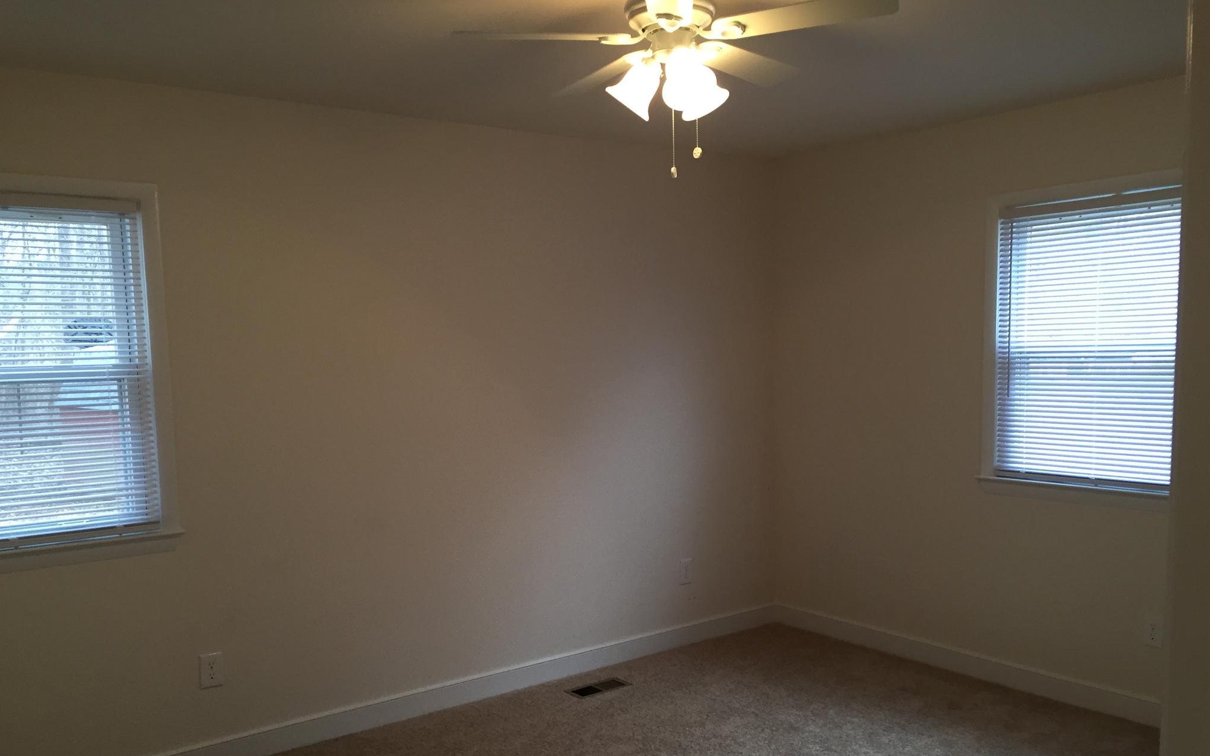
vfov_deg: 40.4
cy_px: 448
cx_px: 609
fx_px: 1022
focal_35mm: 31
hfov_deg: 61.2
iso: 50
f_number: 2.2
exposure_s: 1/30
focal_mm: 4.15
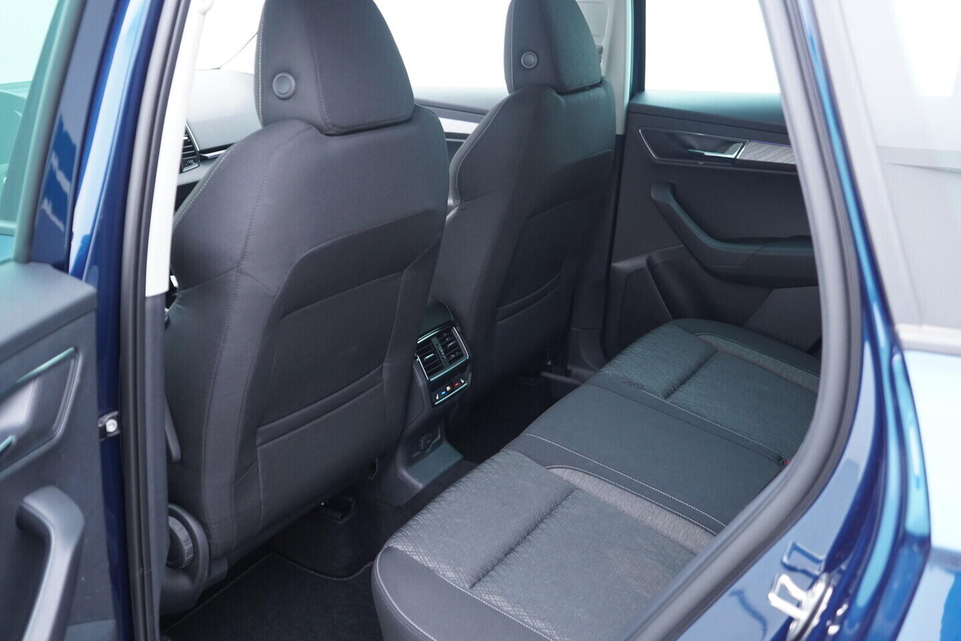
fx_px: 961
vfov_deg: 36.9
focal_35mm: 36
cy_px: 320
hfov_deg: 53.1
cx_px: 480
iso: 640
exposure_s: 1/40
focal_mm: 24
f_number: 2.8
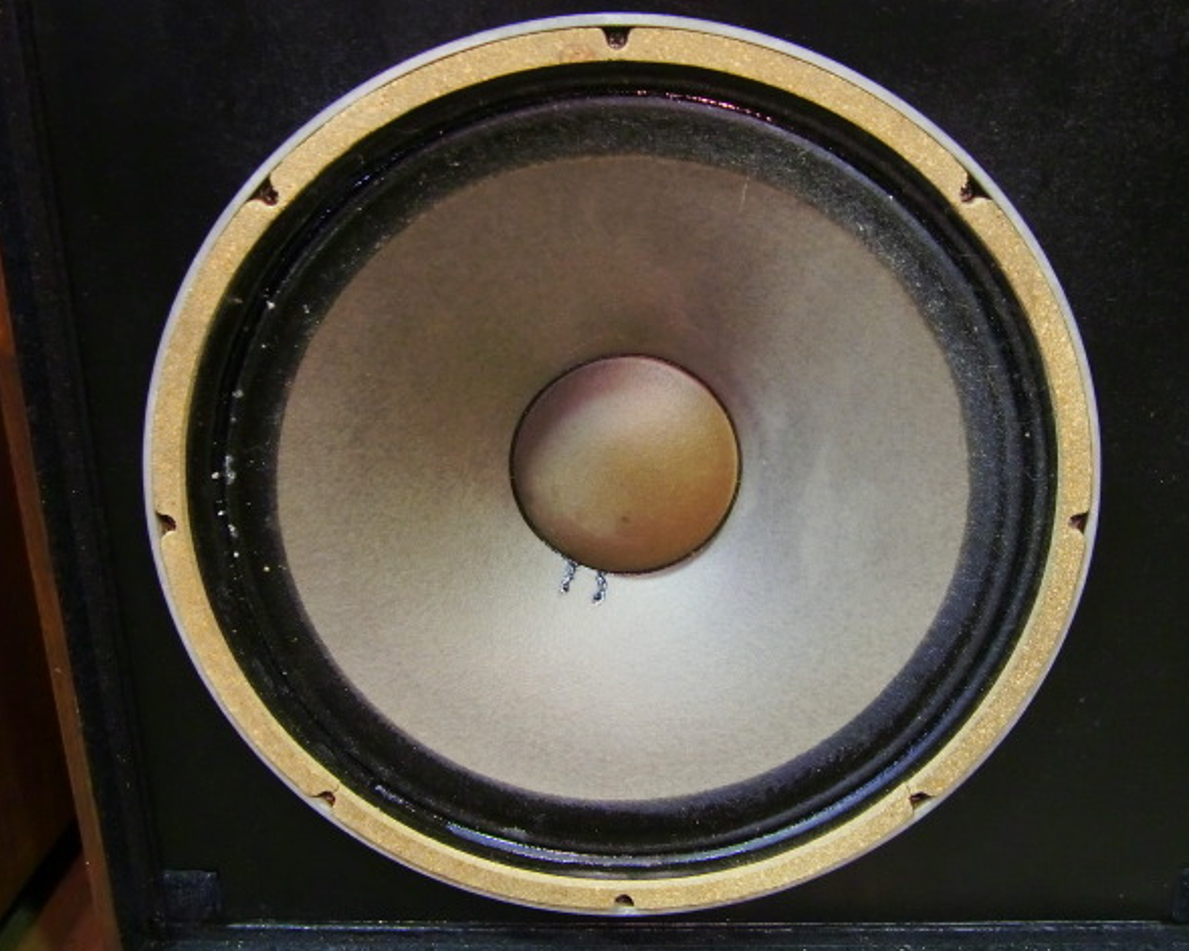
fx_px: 1231
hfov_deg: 51.5
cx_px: 634
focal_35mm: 35
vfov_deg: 42.2
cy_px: 470
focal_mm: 5.8
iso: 400
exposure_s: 1/20
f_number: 2.7
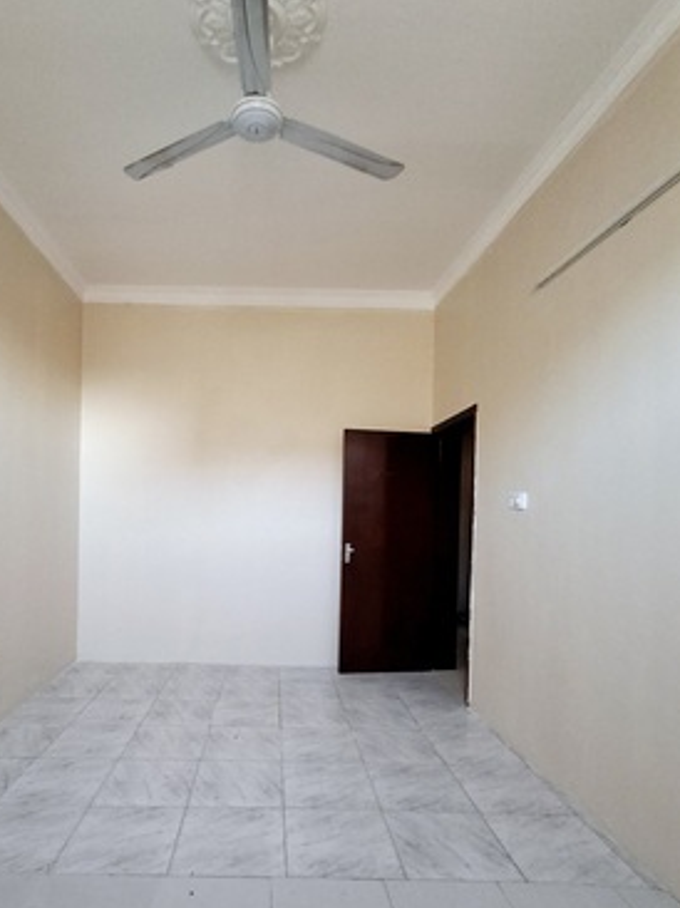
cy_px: 512
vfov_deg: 81.4
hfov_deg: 65.2
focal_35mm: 20
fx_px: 524
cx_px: 269
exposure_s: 1/25
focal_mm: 1.64
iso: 250
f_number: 2.2
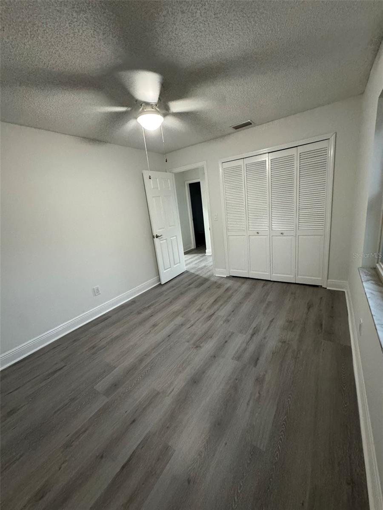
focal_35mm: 14
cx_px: 192
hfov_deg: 85.7
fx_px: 207
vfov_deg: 102.1
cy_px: 255
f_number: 2.2
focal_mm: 2.22
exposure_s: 1/60
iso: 1000
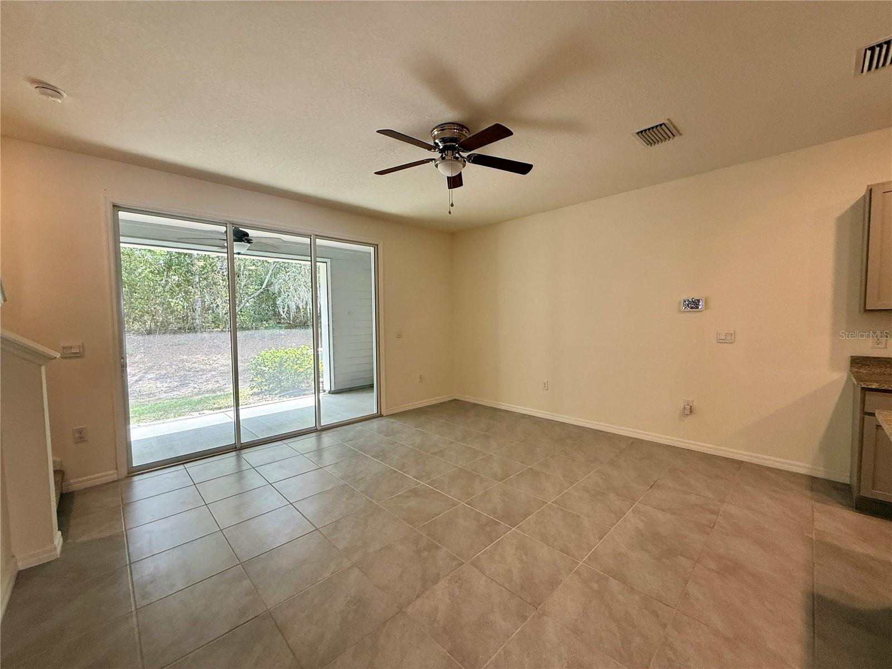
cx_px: 446
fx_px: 361
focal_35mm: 14
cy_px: 334
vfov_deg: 85.7
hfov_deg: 102.1
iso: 200
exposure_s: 1/120
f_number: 2.2
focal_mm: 2.22
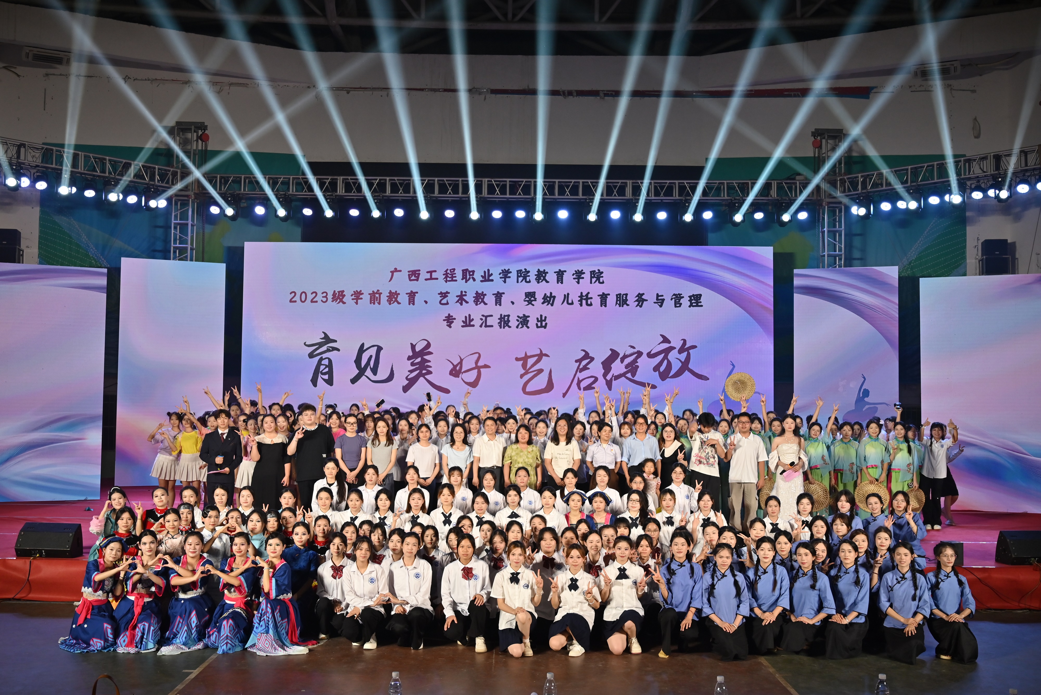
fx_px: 998
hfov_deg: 55.1
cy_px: 348
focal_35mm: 34
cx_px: 520
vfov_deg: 38.4
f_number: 5
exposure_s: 1/250
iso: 640
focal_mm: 34.5
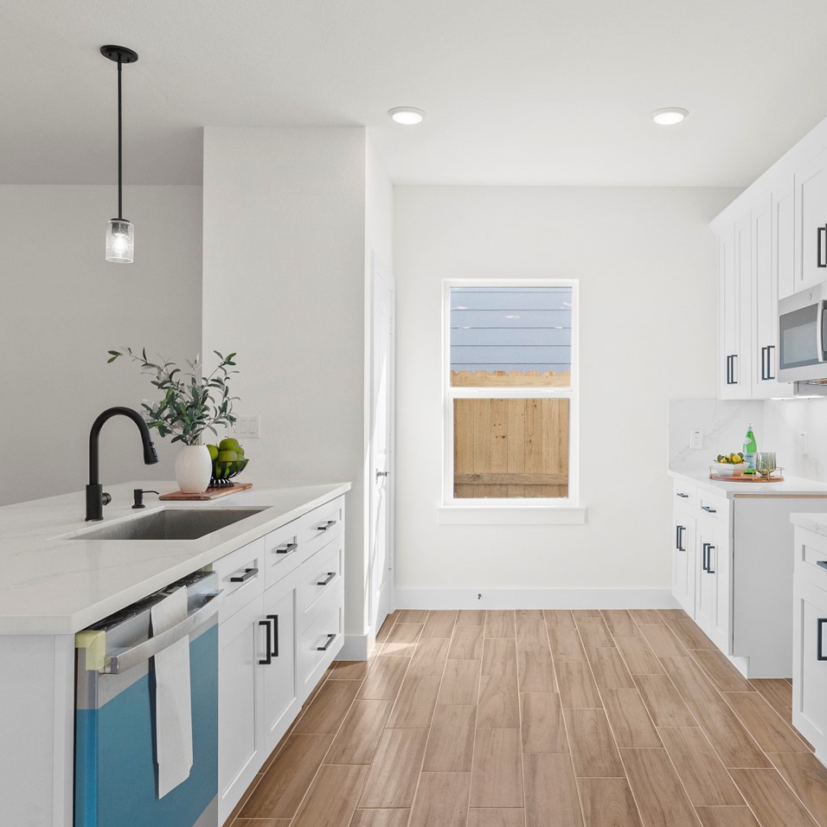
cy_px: 417
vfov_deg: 59.1
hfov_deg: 58.5
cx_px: 504
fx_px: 730
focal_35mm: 27
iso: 800
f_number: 8
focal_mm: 14
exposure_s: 1/40
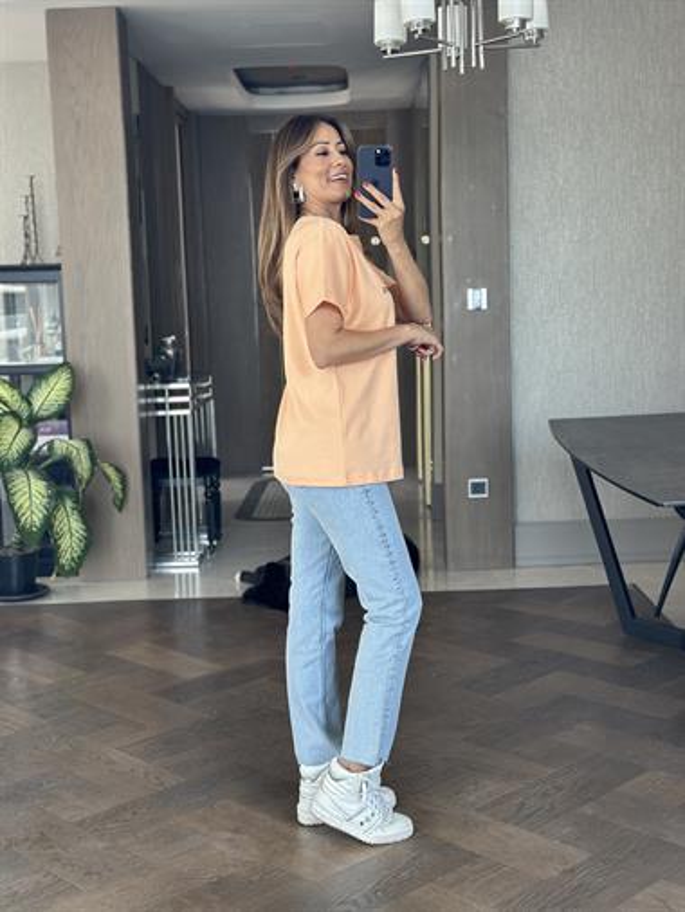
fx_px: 1265
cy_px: 456
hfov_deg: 30.3
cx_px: 342
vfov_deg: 39.6
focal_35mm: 48
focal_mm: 6.86
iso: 125
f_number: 1.78
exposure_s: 1/76
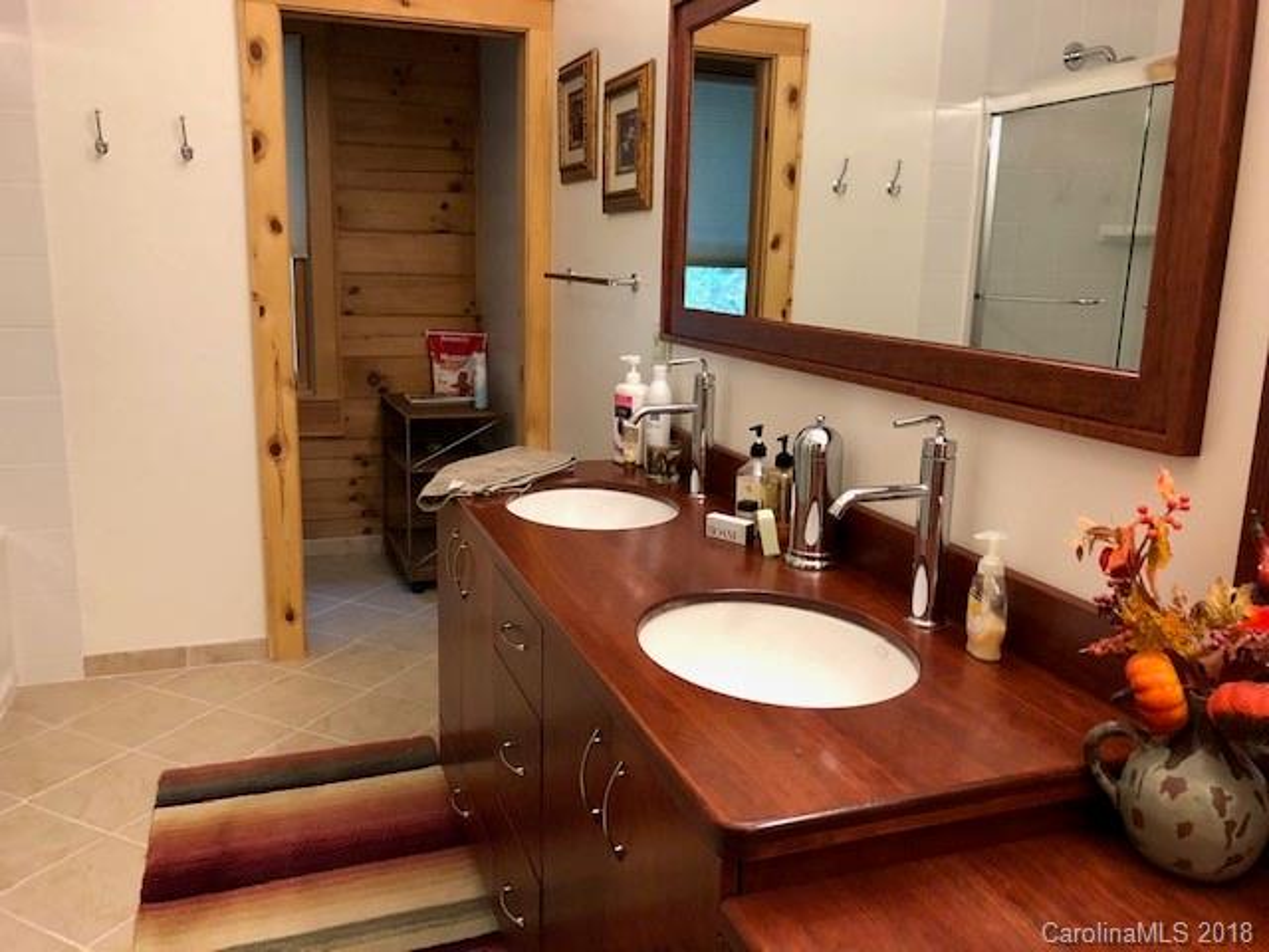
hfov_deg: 63.4
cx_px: 634
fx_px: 1026
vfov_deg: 49.7
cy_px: 476
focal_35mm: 28
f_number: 1.8
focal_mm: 3.99
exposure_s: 1/15
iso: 50
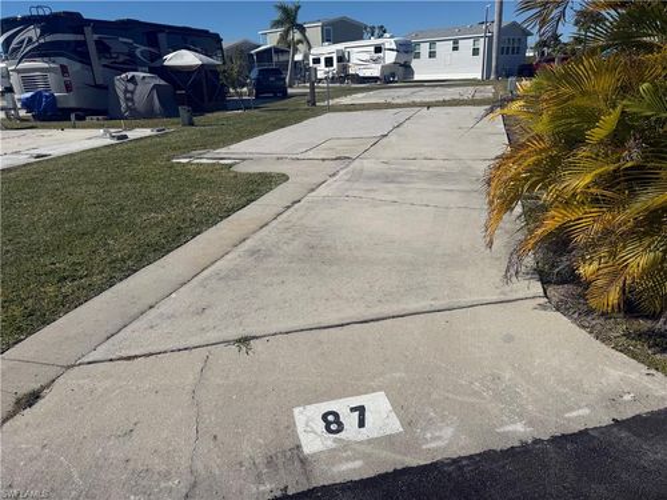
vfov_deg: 56.8
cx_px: 334
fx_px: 462
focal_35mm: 24
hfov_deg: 71.6
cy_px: 250
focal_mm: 6.76
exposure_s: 1/11905
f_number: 1.78
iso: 80
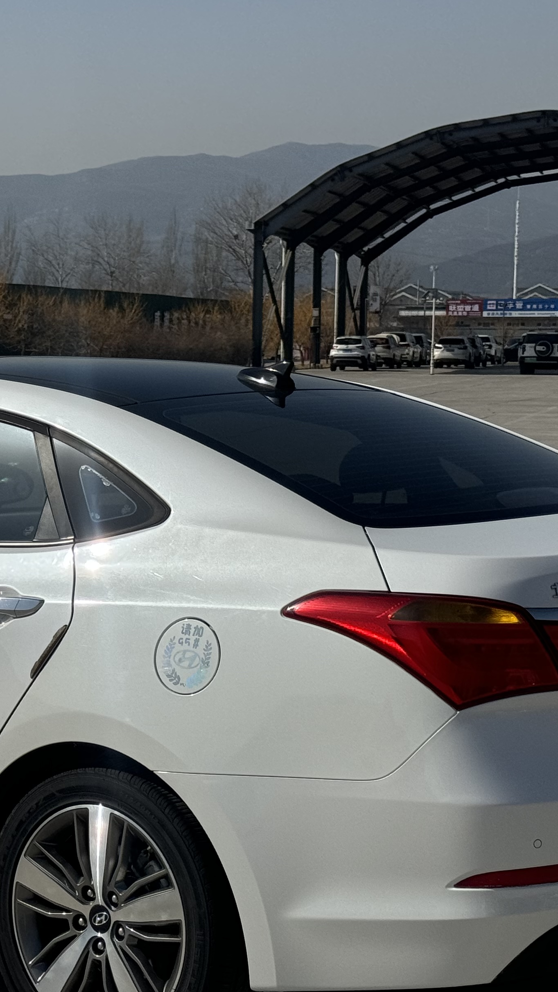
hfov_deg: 13.8
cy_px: 499
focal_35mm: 87
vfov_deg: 24.5
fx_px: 2289
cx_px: 65
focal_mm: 6.76
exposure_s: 1/12500
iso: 64
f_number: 1.78
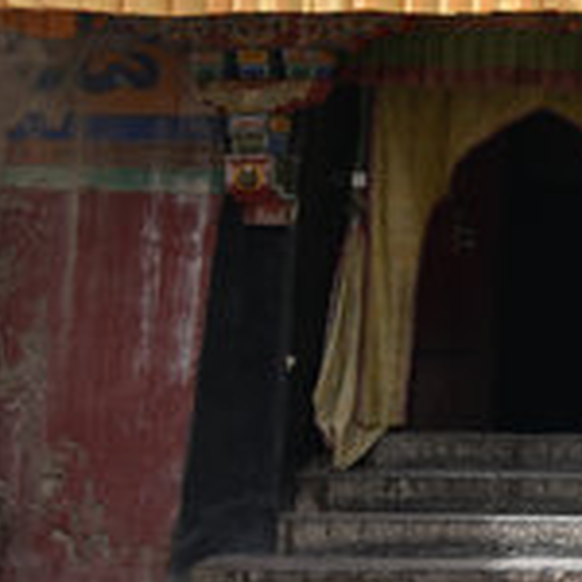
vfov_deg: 9.7
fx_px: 3405
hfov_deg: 8.6
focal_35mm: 179
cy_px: -70
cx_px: 1575
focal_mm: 35
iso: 200
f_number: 8
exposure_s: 1/250
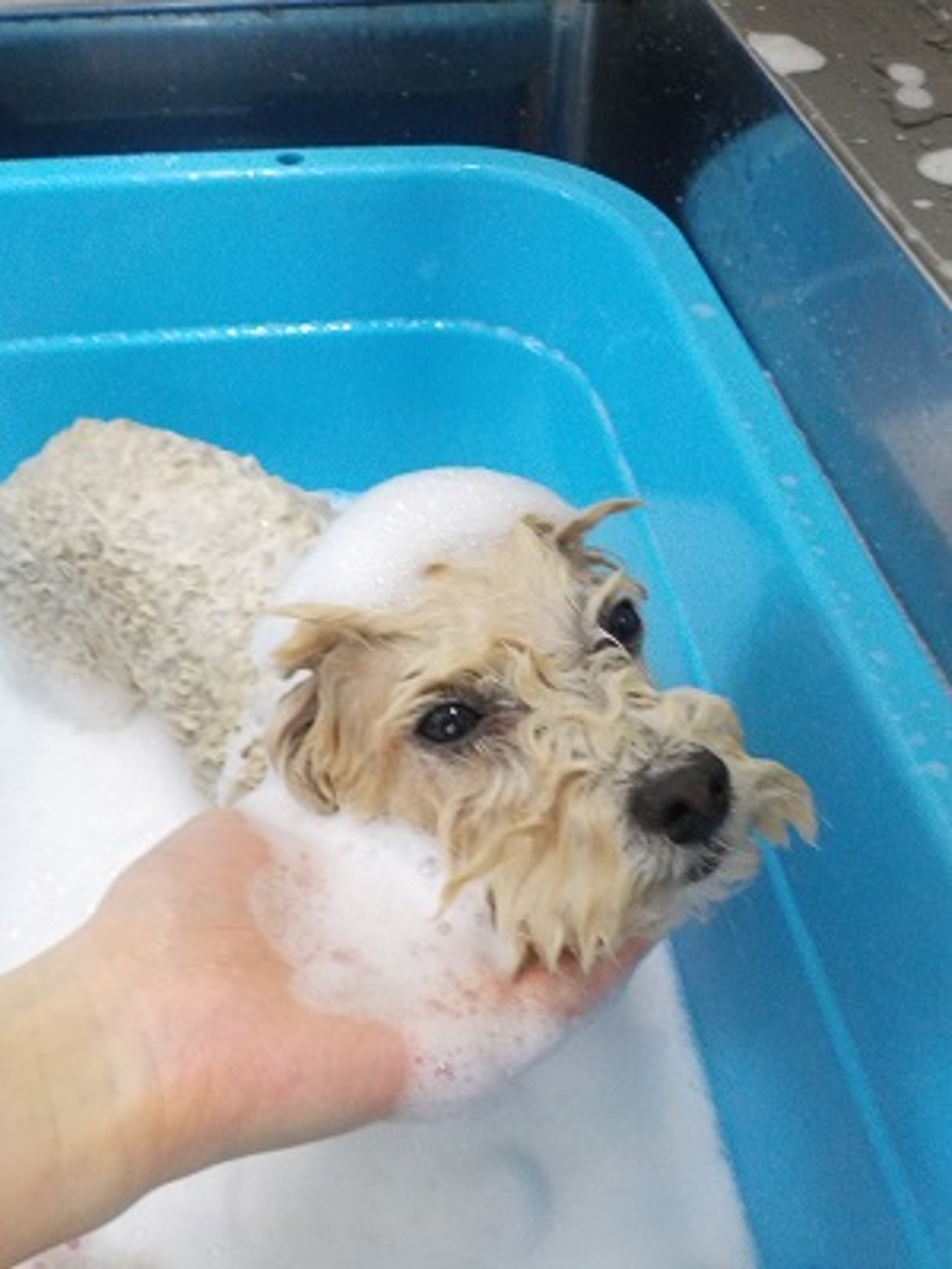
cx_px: 476
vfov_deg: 60.0
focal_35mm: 30
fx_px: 1100
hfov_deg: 46.8
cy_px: 634
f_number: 3.3
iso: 800
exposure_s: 1/50
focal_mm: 4.1
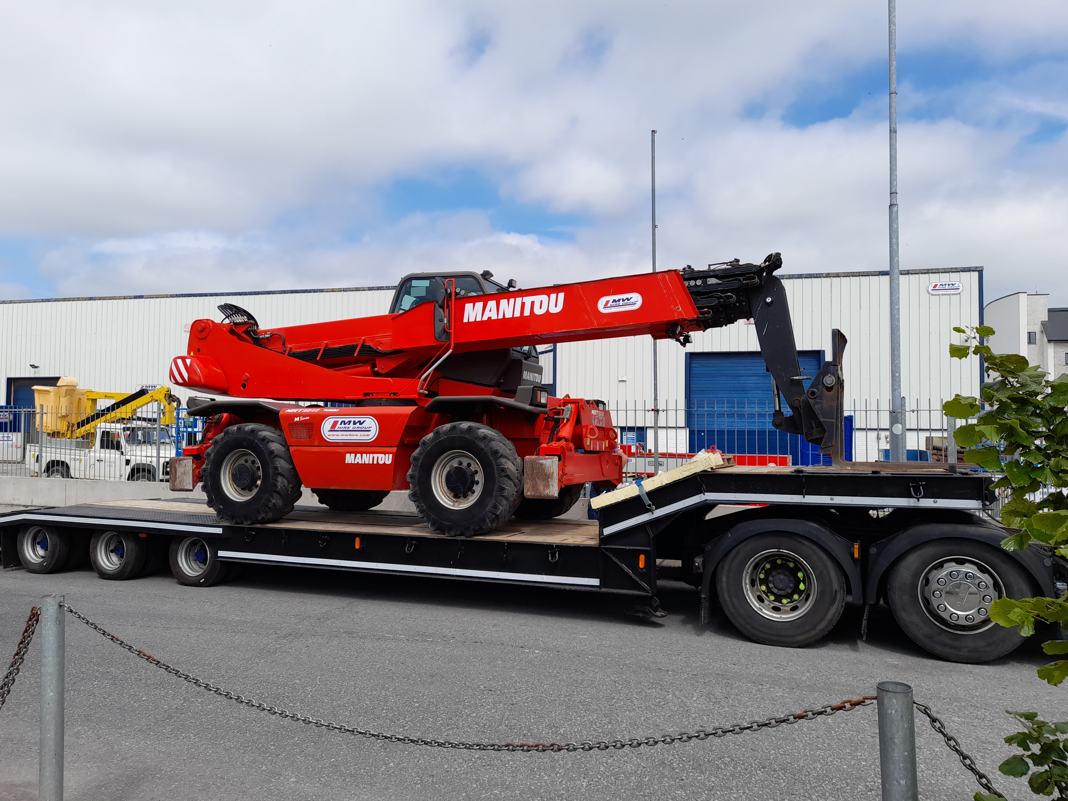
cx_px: 527
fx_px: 802
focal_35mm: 26
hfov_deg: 67.3
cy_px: 402
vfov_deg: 53.1
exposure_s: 1/905
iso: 20
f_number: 2
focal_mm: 4.6
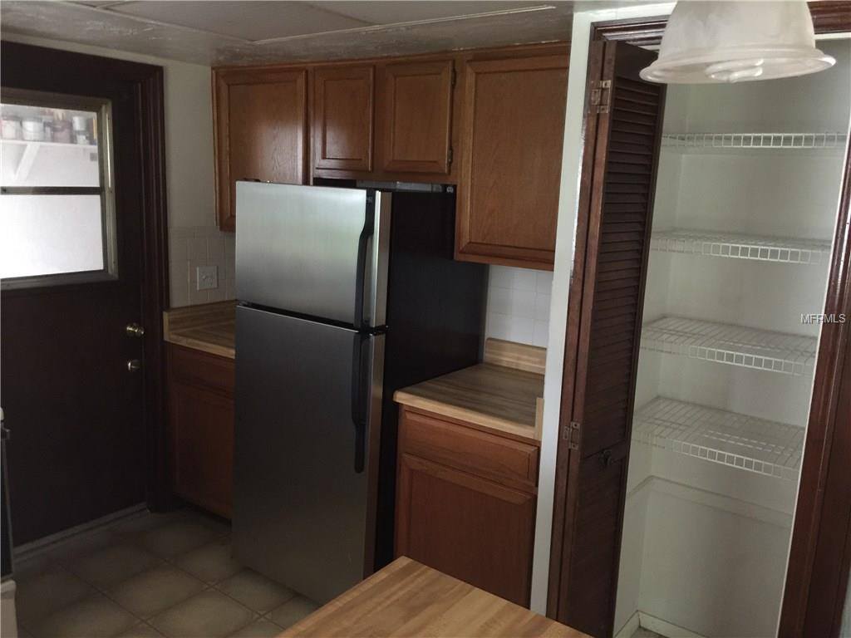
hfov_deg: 61.7
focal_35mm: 29
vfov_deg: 48.2
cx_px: 426
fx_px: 713
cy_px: 319
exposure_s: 1/4
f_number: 2.2
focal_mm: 4.15
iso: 125
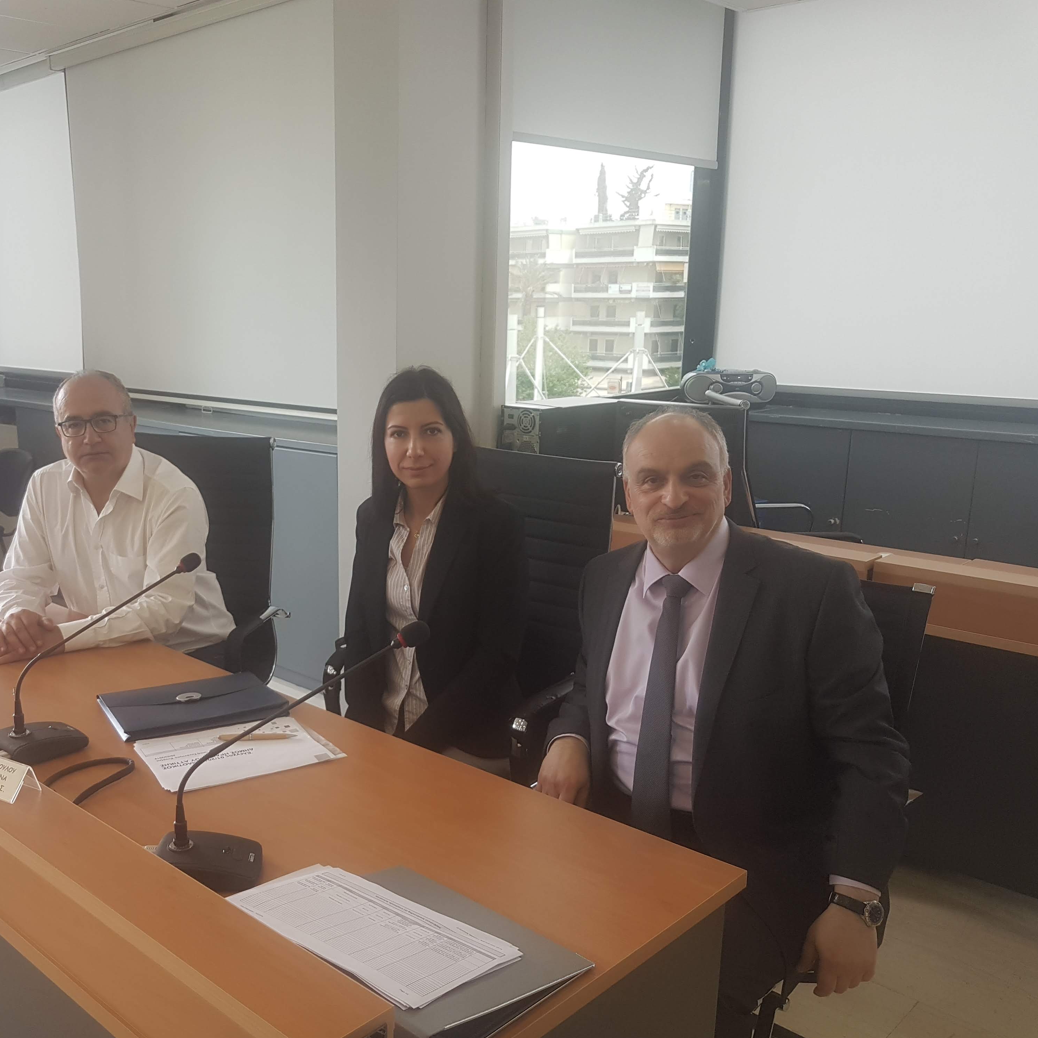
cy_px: 523
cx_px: 359
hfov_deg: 51.7
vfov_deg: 52.5
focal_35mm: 31
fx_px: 1052
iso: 50
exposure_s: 1/50
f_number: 1.7
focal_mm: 4.2
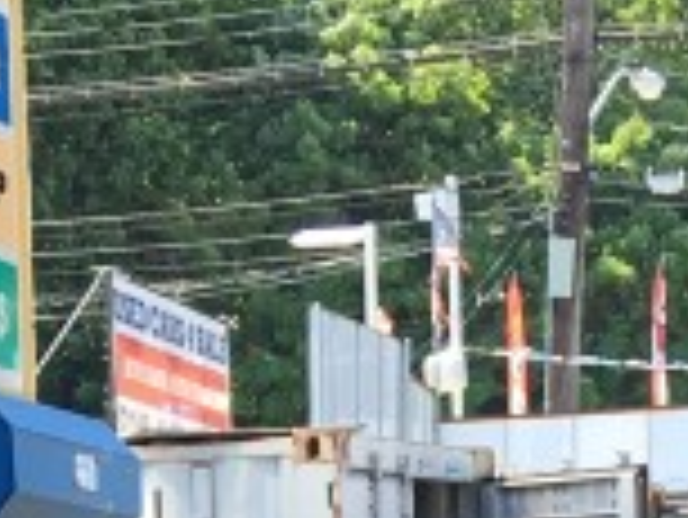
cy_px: 1414
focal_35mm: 194
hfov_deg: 10.2
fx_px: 3859
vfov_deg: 7.0
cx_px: 360
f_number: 2.2
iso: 25
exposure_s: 1/224
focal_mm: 4.15
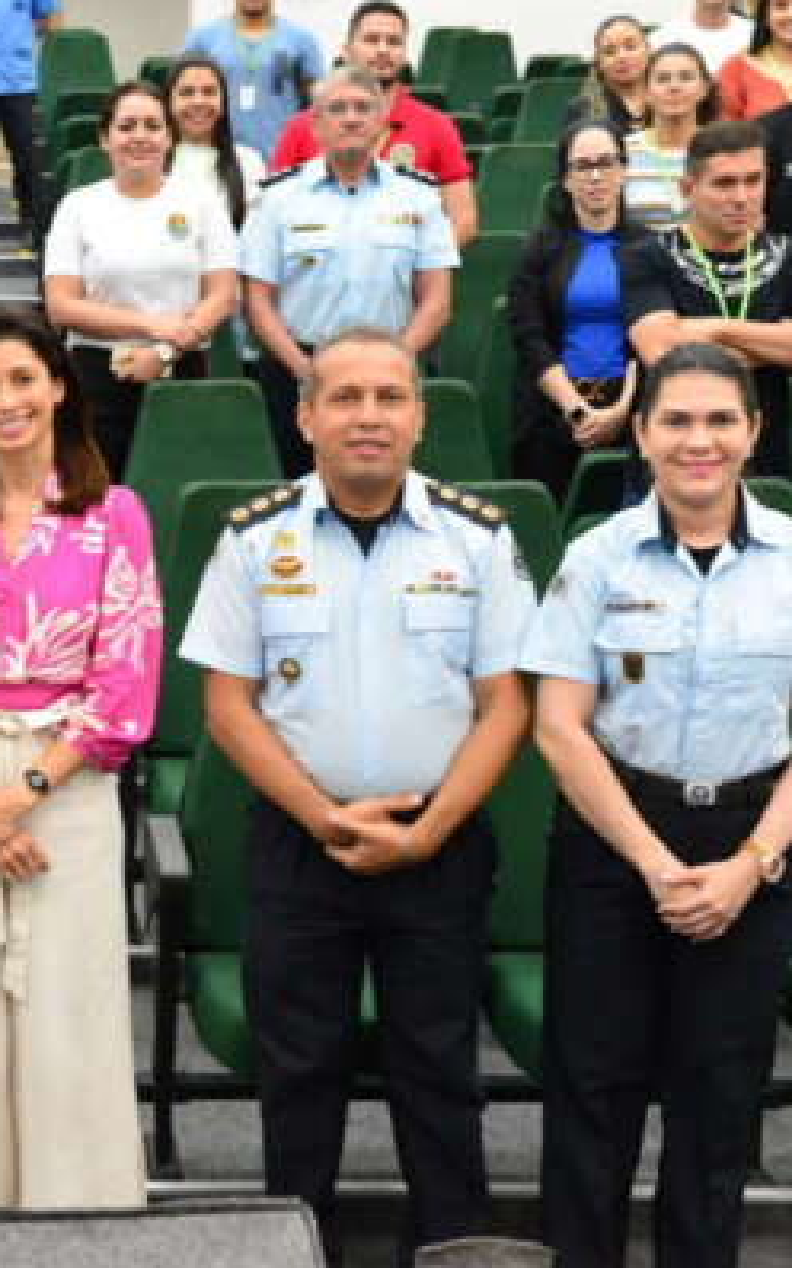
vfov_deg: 26.8
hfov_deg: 16.5
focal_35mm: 77
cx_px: -32
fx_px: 2660
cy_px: 634
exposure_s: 1/125
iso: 5000
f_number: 5.6
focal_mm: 50
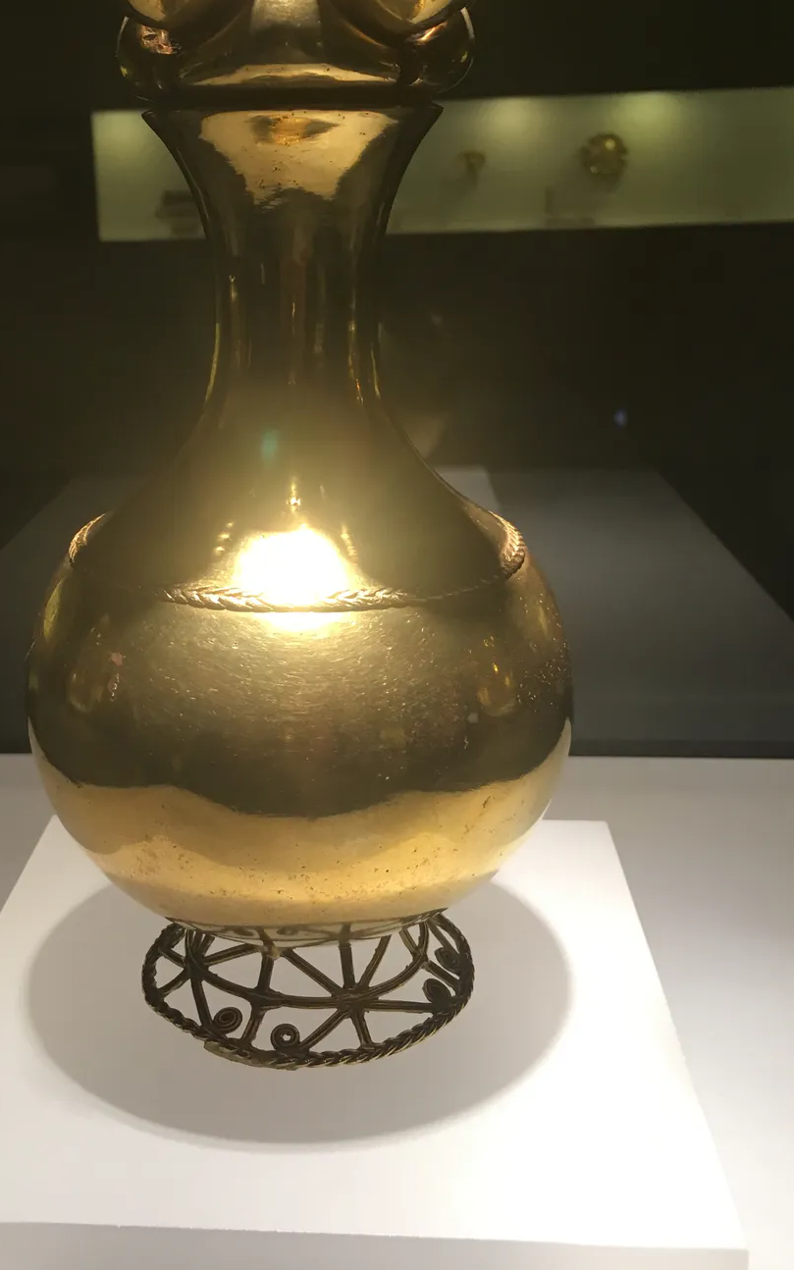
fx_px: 1315
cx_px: 276
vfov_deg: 51.2
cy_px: 503
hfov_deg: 33.3
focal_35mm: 38
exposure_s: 1/30
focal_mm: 4.15
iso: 80
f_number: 2.2
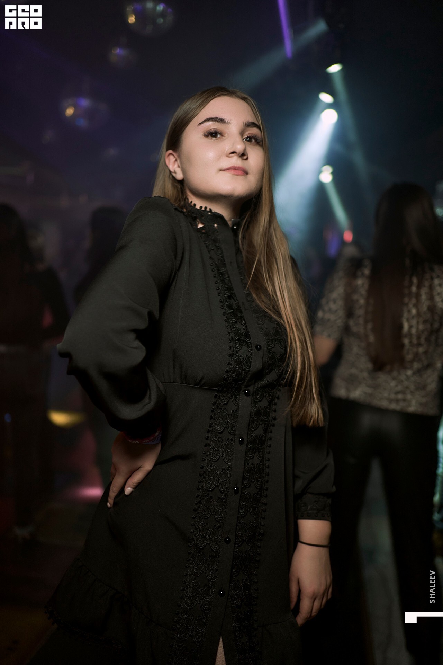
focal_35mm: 35
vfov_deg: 54.4
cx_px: 222
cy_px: 332
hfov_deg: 37.9
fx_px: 646
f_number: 1.8
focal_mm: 35
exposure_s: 1/20
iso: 400
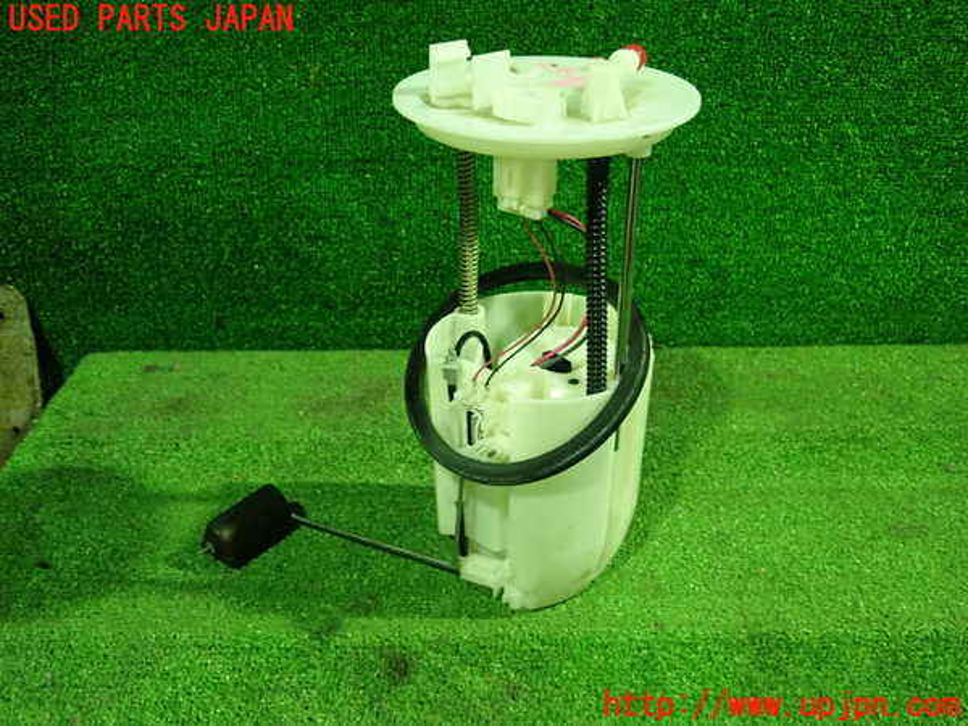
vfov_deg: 46.8
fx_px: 839
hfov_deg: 60.0
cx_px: 484
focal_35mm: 30
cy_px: 363
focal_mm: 5.5
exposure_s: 1/40
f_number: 2.3
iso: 800
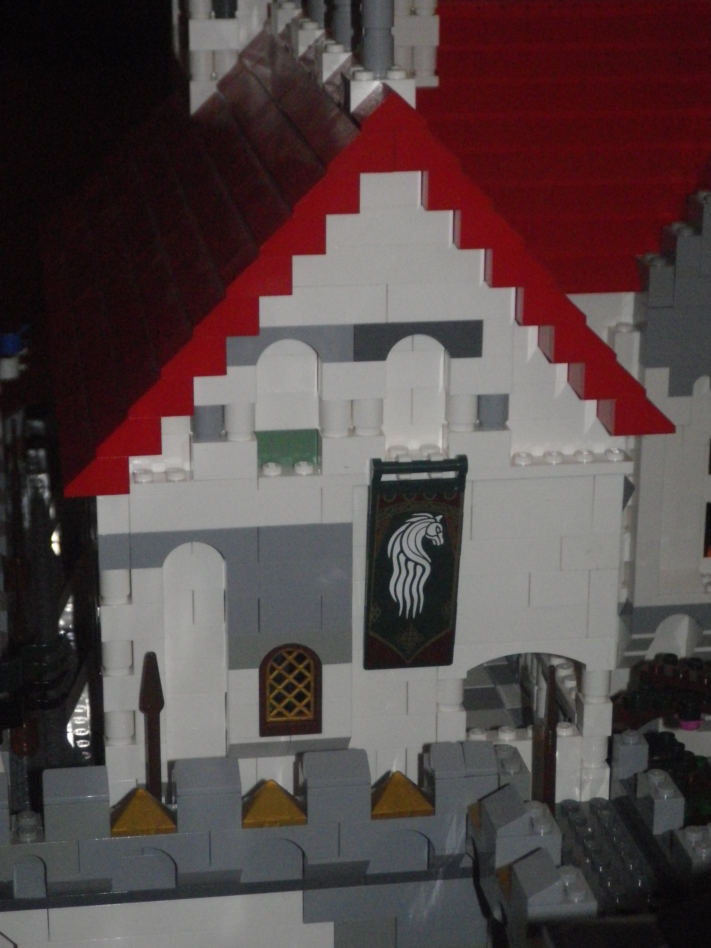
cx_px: 356
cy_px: 474
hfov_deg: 16.6
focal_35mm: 89
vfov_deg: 22.0
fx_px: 2437
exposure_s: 1/80
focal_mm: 16.02
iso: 640
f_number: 4.4
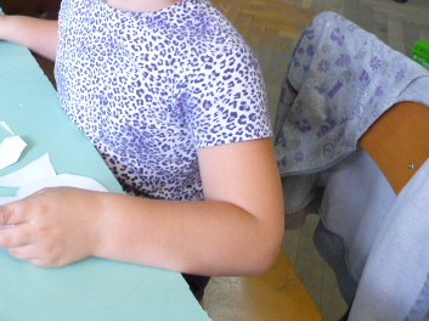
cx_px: 56
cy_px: 43
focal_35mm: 49
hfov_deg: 36.9
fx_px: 607
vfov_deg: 28.7
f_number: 2.8
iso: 320
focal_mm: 4.8
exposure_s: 1/30
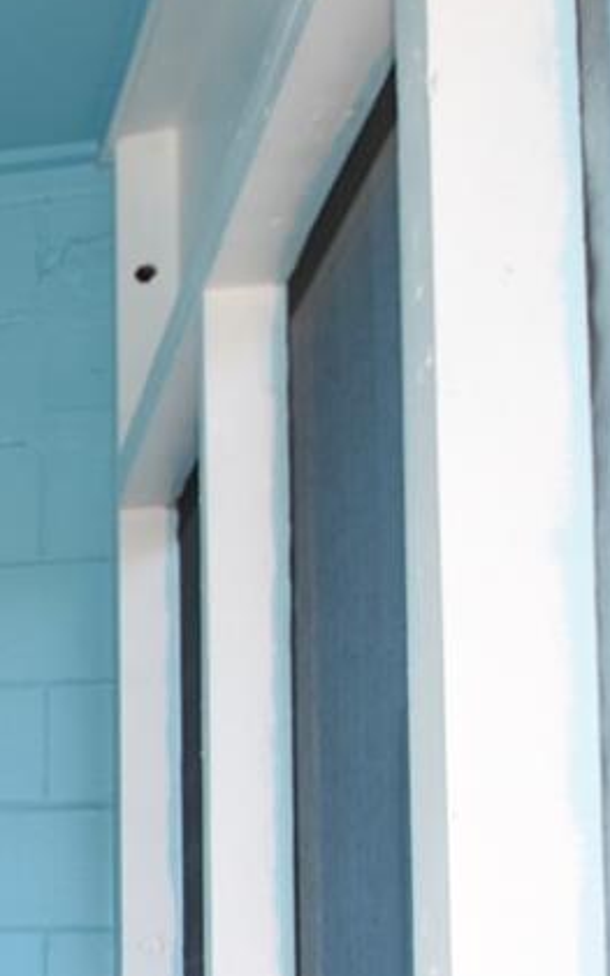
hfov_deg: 16.0
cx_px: -596
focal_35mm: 64
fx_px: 1701
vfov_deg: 29.8
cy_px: 985
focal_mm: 11
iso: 100
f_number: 4.5
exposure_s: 1/80
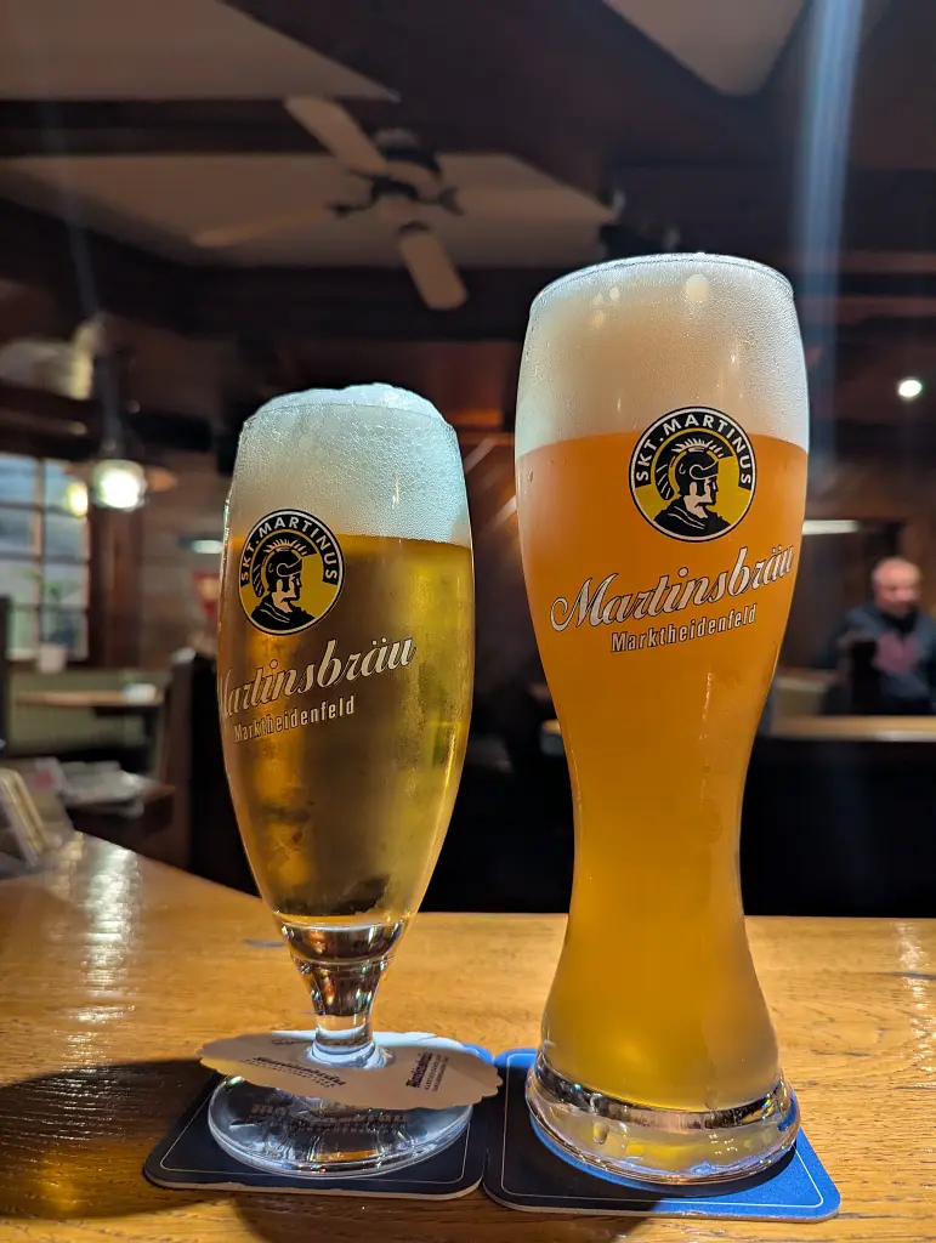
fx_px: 863
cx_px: 468
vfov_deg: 71.5
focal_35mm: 24
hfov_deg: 56.9
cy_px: 622
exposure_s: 1/25
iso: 221
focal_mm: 6.81
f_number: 1.85
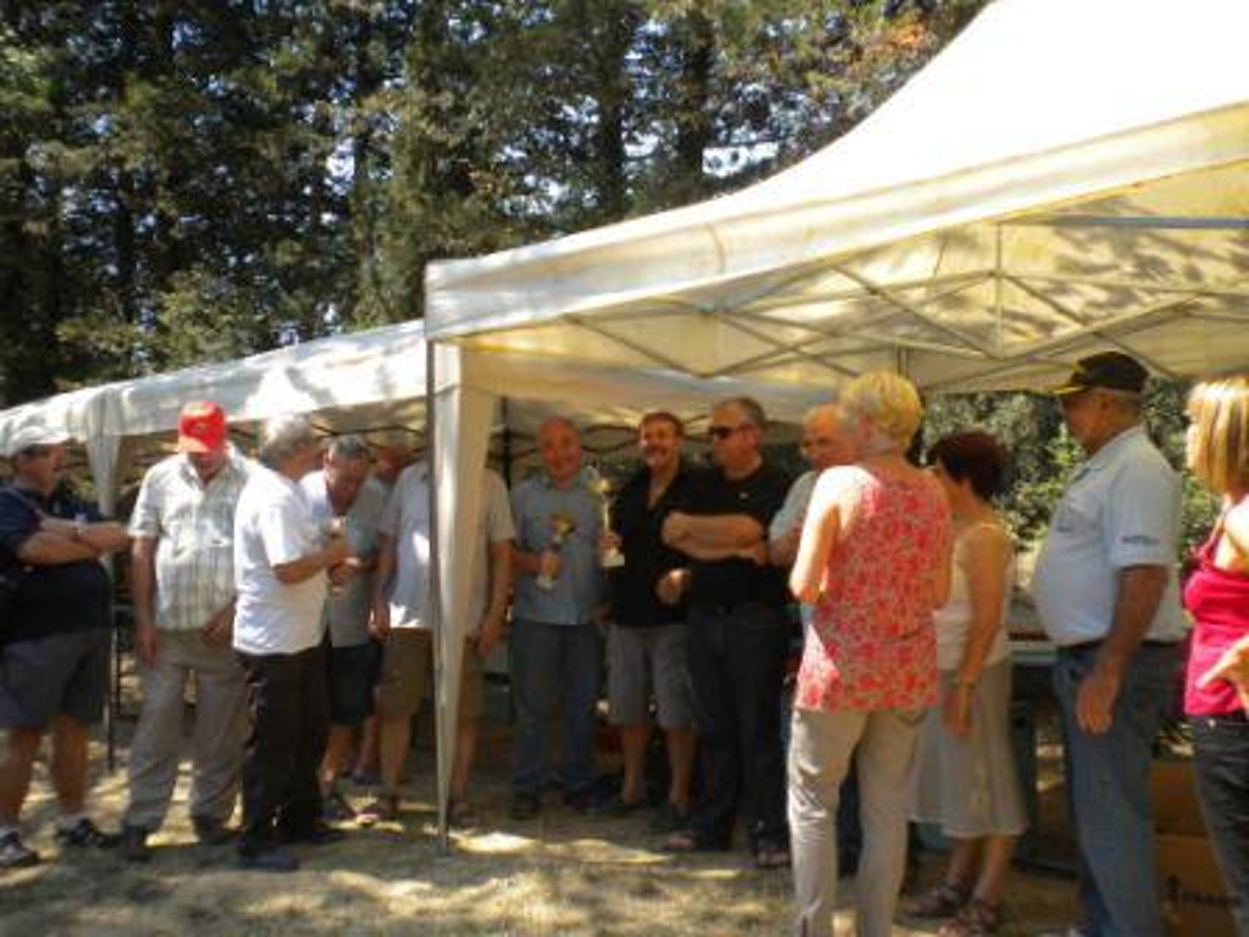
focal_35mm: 35
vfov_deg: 40.7
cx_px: 624
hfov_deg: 52.6
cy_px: 468
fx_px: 1263
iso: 80
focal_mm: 6.3
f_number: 4.6
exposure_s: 1/175
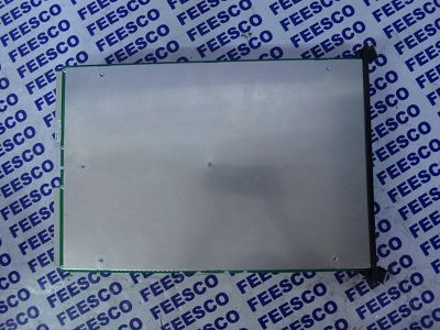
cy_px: 165
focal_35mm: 24
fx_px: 305
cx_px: 220
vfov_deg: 56.8
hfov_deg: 71.6
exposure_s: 1/10
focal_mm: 4.3
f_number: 3.3
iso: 200
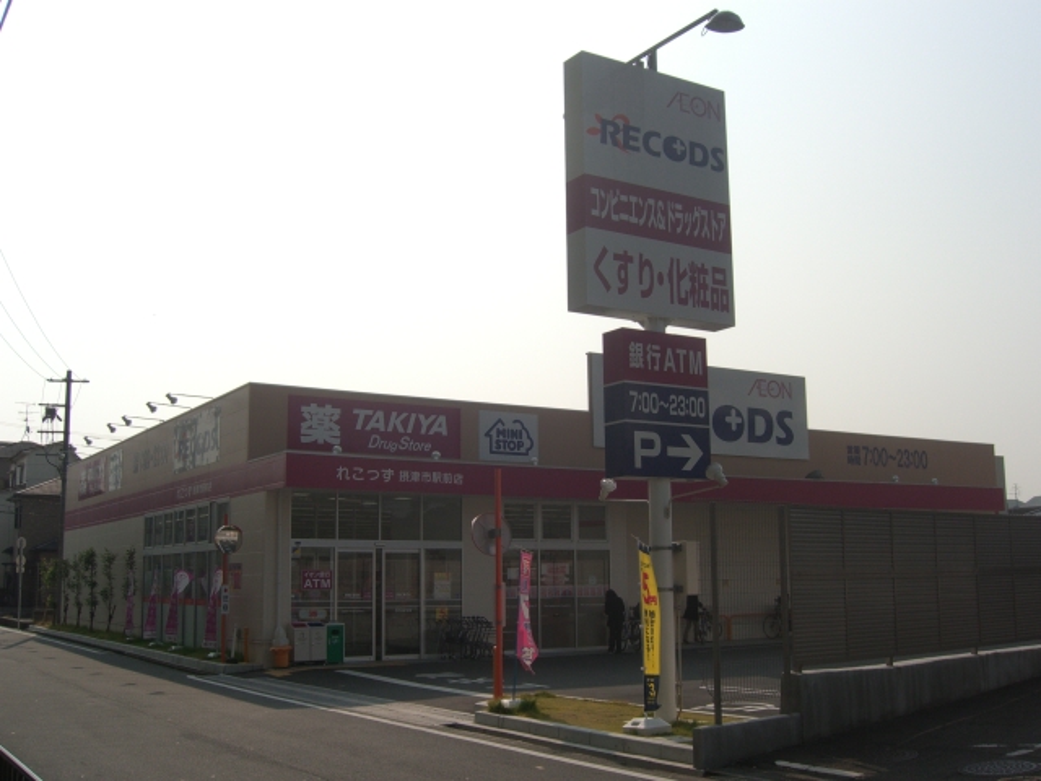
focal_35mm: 38
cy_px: 390
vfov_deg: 37.7
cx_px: 520
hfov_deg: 49.0
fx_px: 1143
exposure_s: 1/400
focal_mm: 7.9
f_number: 8
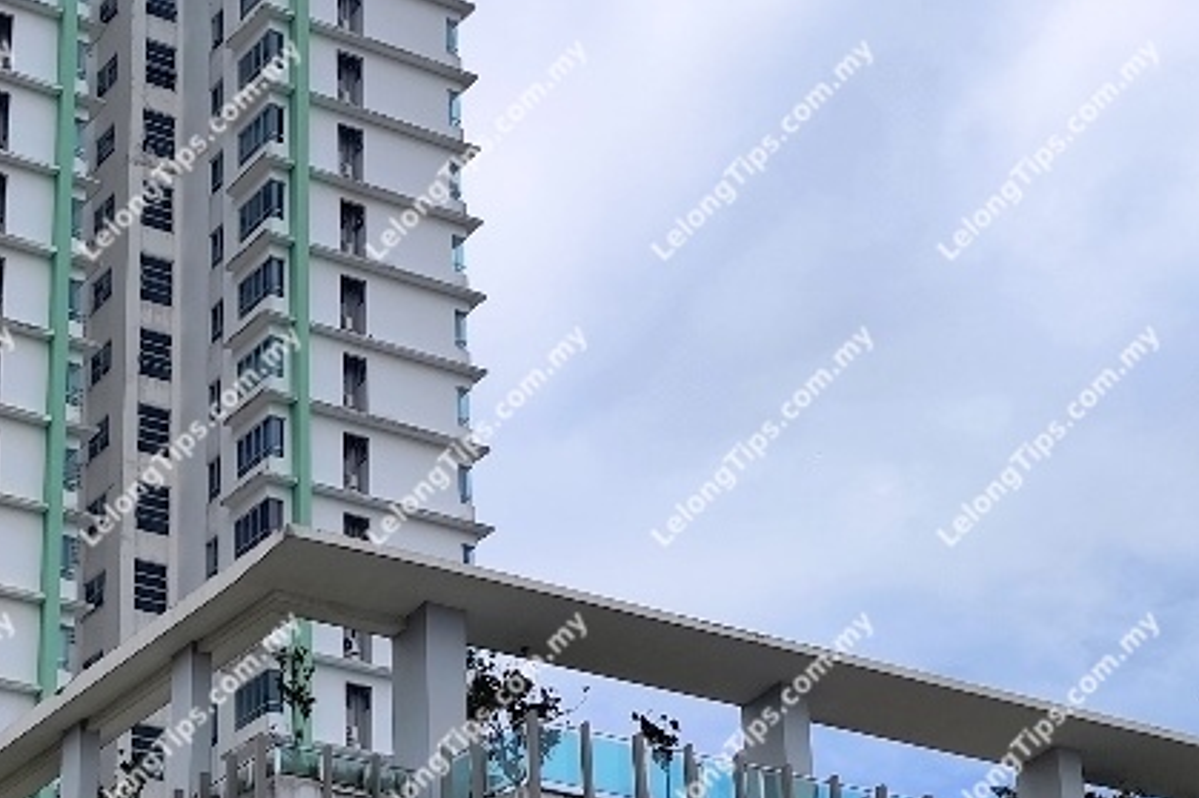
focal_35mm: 69
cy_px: 443
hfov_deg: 27.9
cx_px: 57
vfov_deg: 19.7
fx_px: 2297
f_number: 1.65
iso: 50
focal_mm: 6.14
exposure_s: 1/2056
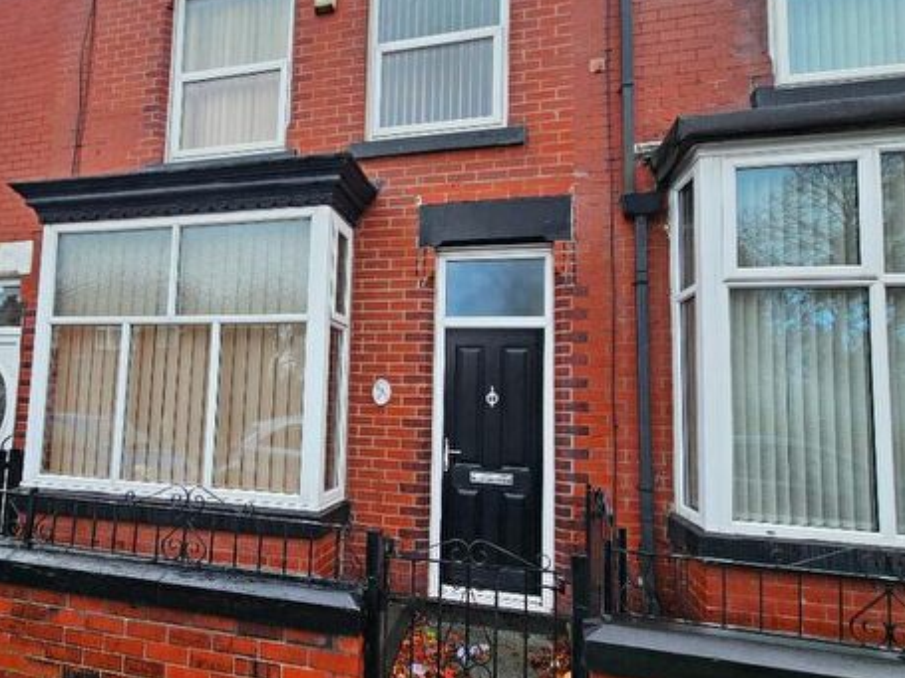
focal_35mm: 20
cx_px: 360
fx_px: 523
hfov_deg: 80.7
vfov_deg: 65.9
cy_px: 349
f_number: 2.2
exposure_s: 1/396
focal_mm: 2.2
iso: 50
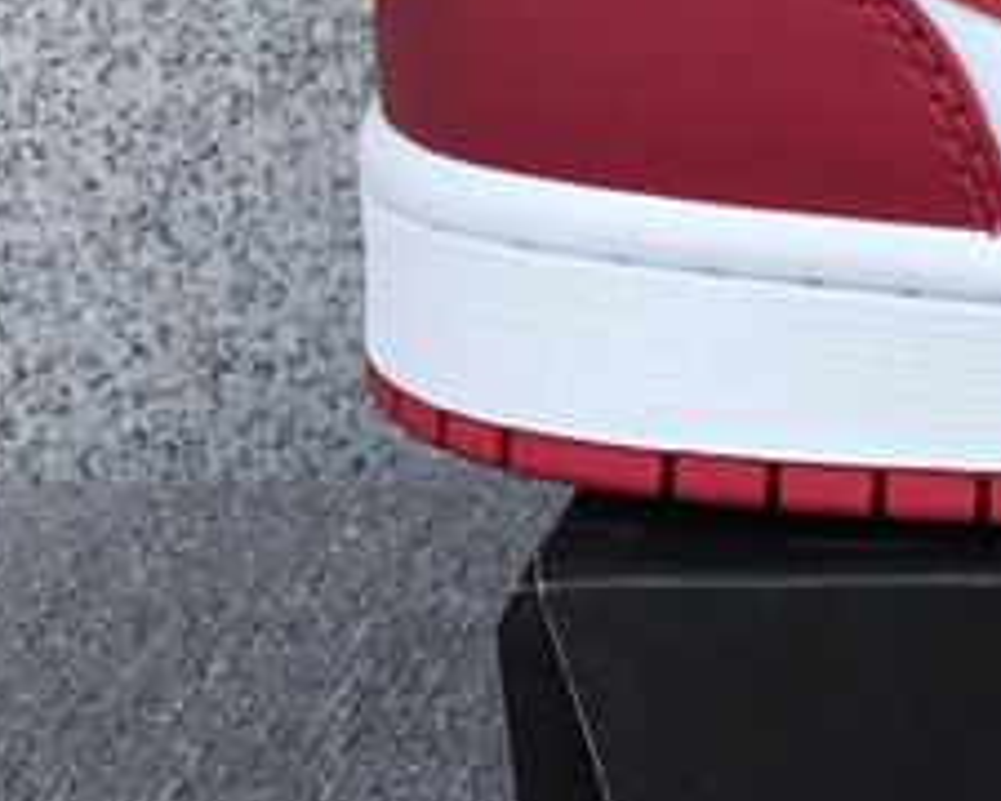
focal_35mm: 121
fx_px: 3585
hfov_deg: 14.3
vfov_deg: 12.7
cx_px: 1722
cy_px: 345
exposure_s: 1/562
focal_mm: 3.3
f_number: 2.4
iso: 25
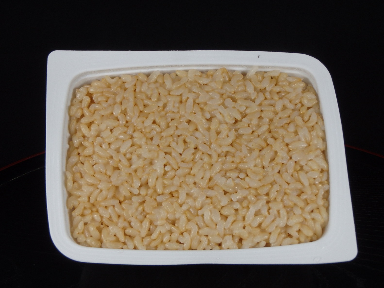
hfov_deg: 26.7
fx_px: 810
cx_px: 192
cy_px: 144
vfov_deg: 20.2
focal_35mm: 73
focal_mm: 13.1
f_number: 5.7
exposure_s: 1/100
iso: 200
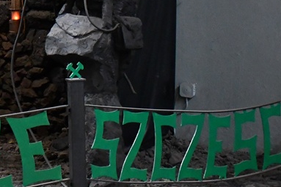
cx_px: -117
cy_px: -81
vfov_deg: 8.4
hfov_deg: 12.3
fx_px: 1248
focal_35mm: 160
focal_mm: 34
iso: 5600
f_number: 4.2
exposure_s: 1/60
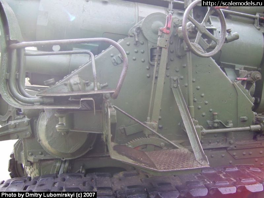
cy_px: 99
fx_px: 282
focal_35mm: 37
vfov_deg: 38.7
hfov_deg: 50.1
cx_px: 132
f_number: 2.7
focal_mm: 6
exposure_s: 1/125
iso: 80
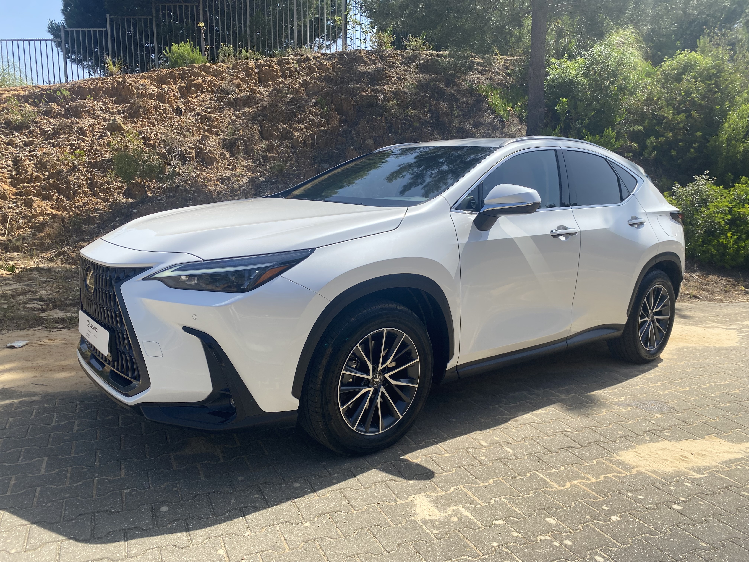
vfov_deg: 53.1
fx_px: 563
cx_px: 374
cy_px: 281
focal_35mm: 26
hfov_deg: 67.3
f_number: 1.8
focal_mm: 4.25
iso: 32
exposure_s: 1/2571
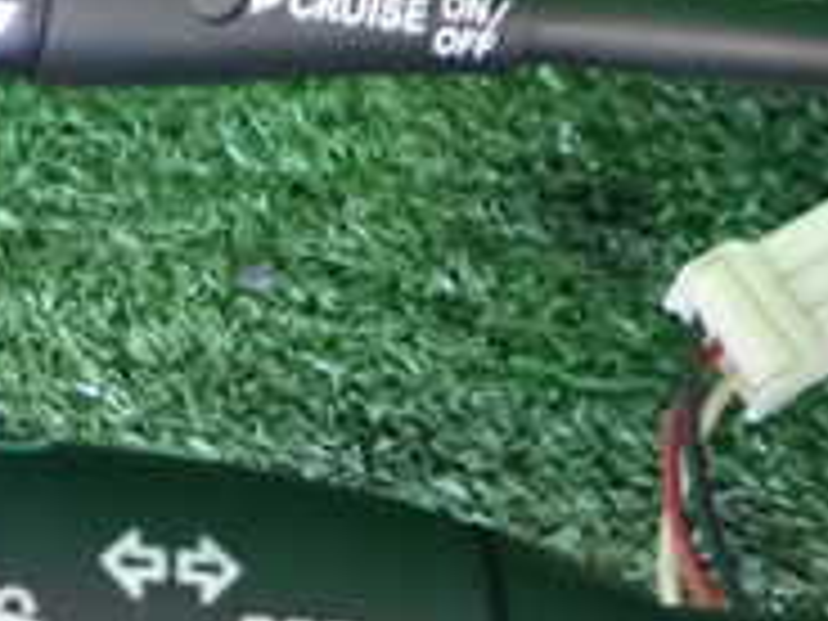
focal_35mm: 98
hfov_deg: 19.4
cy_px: 342
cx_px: -14
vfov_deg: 15.1
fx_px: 2344
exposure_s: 1/100
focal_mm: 5.4
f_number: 2.3
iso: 2500
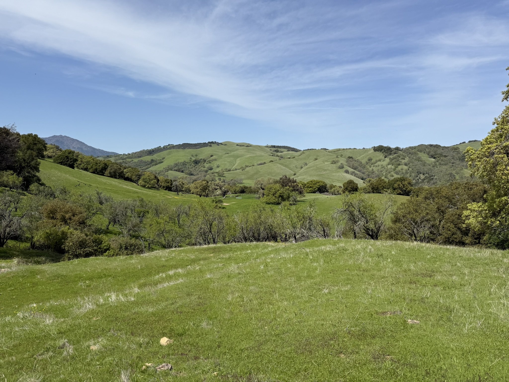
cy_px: 191
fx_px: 353
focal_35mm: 24
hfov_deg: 71.6
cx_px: 254
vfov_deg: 56.8
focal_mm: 6.76
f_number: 1.78
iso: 80
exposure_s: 1/6173
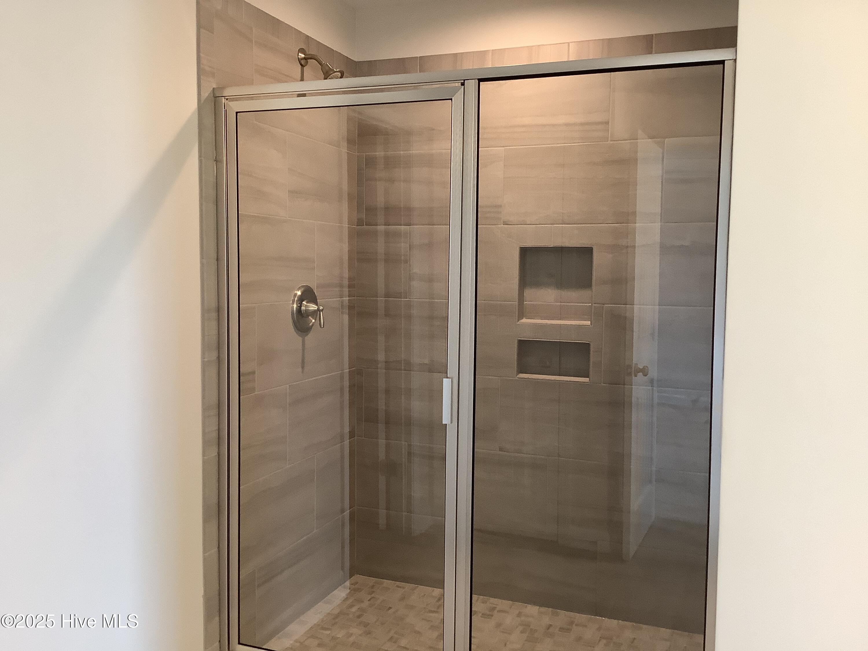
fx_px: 777
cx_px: 434
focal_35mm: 31
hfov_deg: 58.4
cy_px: 326
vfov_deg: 45.4
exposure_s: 1/60
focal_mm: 3.3
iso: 160
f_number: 2.4
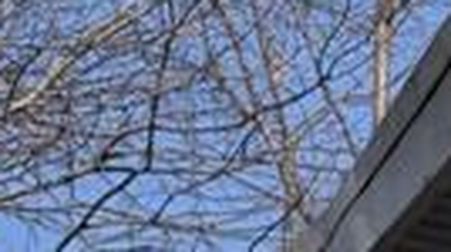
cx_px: 707
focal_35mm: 401
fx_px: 4790
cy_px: 682
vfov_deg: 3.0
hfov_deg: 5.3
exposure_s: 1/8772
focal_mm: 6.76
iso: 64
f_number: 1.78
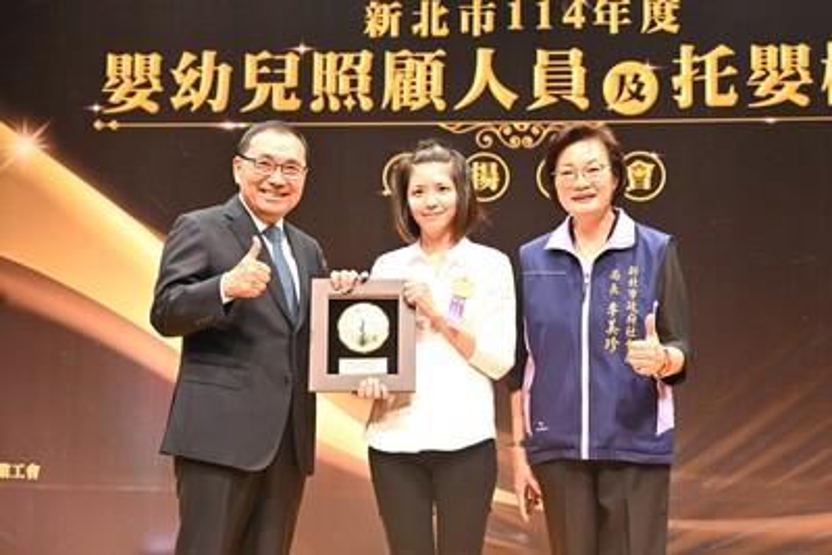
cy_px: 278
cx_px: 416
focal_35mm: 60
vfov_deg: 22.6
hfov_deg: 33.4
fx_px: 1387
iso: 900
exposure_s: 1/125
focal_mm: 60
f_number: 4.5
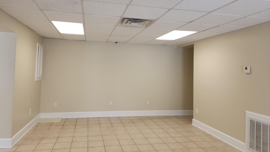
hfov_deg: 71.9
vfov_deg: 44.2
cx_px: 130
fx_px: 186
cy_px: 64
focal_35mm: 26
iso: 25
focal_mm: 5.4
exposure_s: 1/60
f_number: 1.8
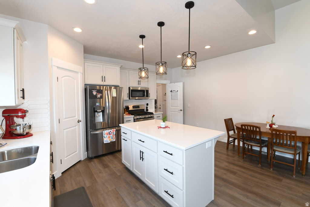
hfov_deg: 100.4
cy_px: 104
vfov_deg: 77.3
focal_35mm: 15
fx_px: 129
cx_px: 155
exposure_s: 1/13
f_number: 7.1
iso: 200
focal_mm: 15
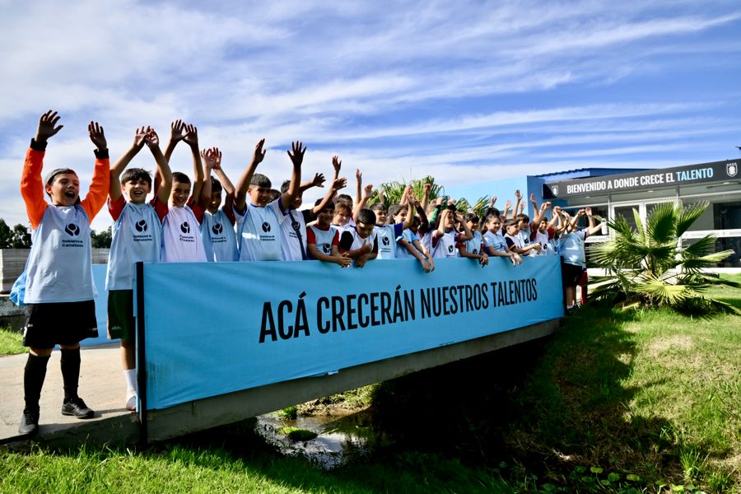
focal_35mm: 24
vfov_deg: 53.1
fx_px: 494
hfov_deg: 73.7
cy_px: 247
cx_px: 370
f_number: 10
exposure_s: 1/400
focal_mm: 24
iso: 250
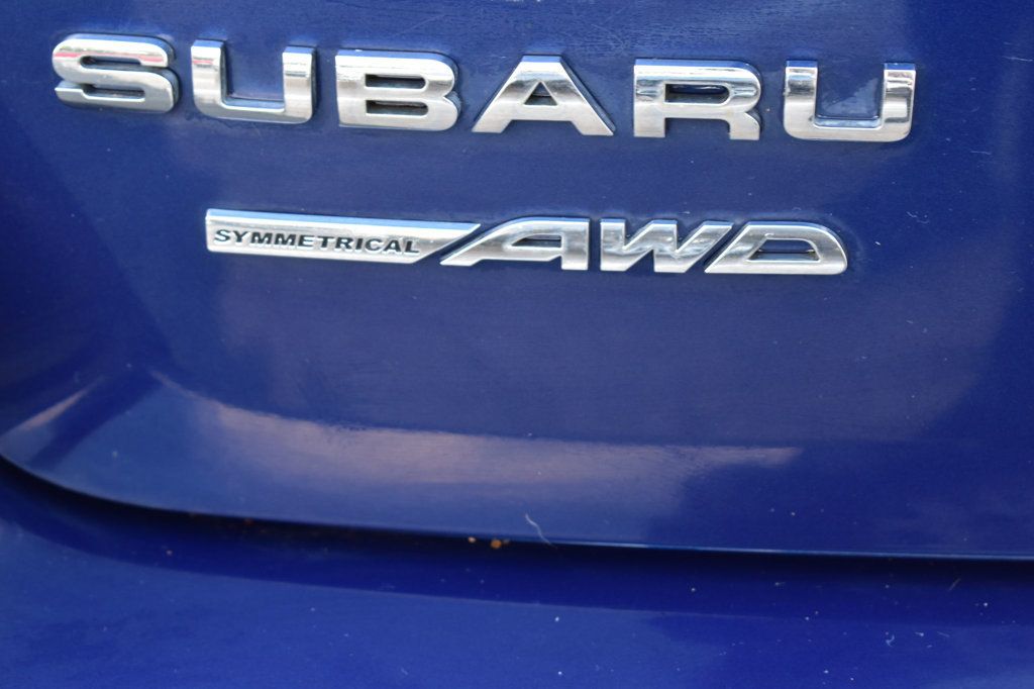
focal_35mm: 82
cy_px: 344
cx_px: 517
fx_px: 2369
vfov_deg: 16.5
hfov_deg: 24.6
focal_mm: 55
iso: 560
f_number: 6.3
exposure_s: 1/15
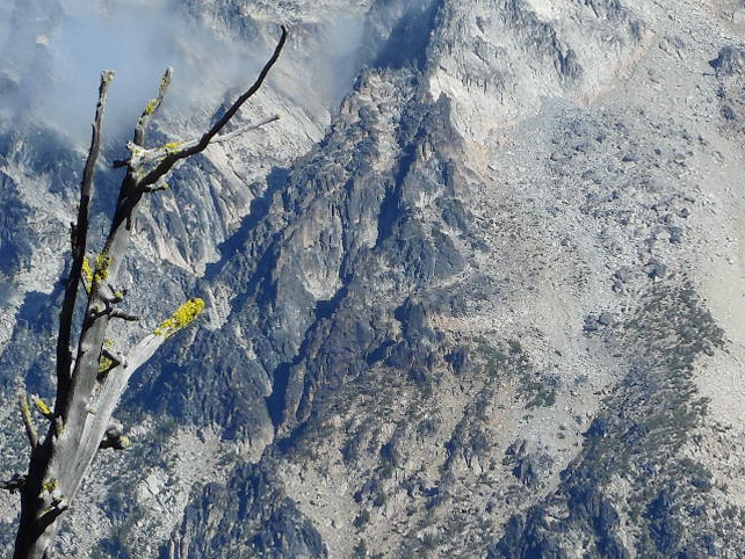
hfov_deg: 6.3
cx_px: 443
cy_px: 300
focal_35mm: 314
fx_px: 6760
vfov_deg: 4.7
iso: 125
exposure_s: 1/640
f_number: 5
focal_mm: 22.4
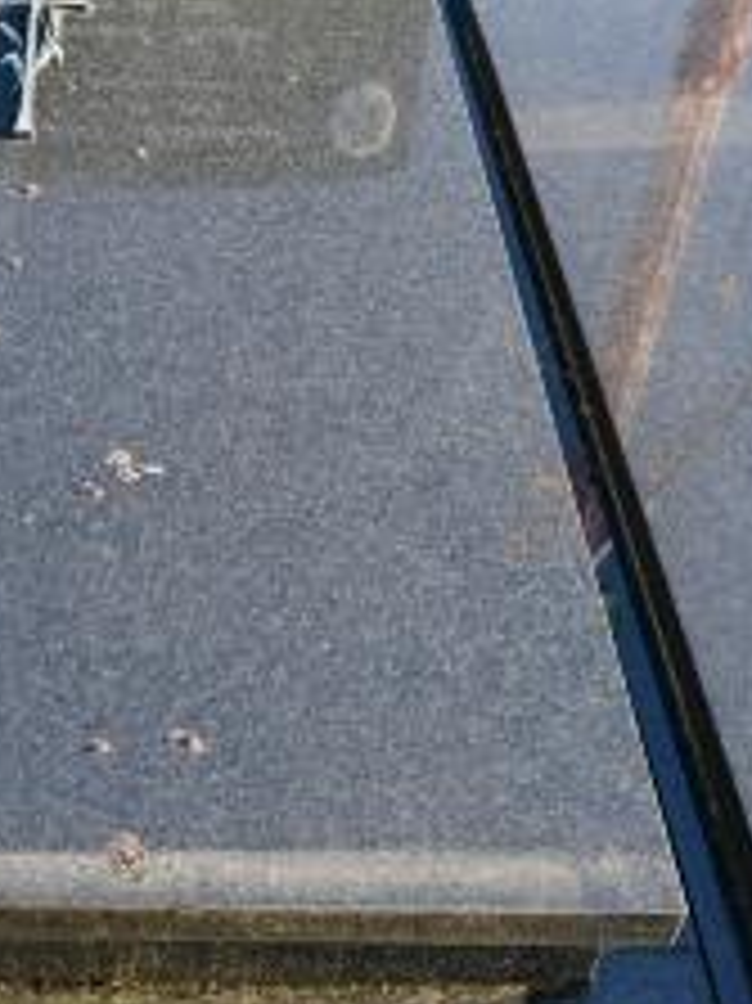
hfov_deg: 25.3
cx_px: 169
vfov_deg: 33.4
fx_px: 1653
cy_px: 311
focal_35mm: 57
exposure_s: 1/125
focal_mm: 22.3
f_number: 8
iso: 400
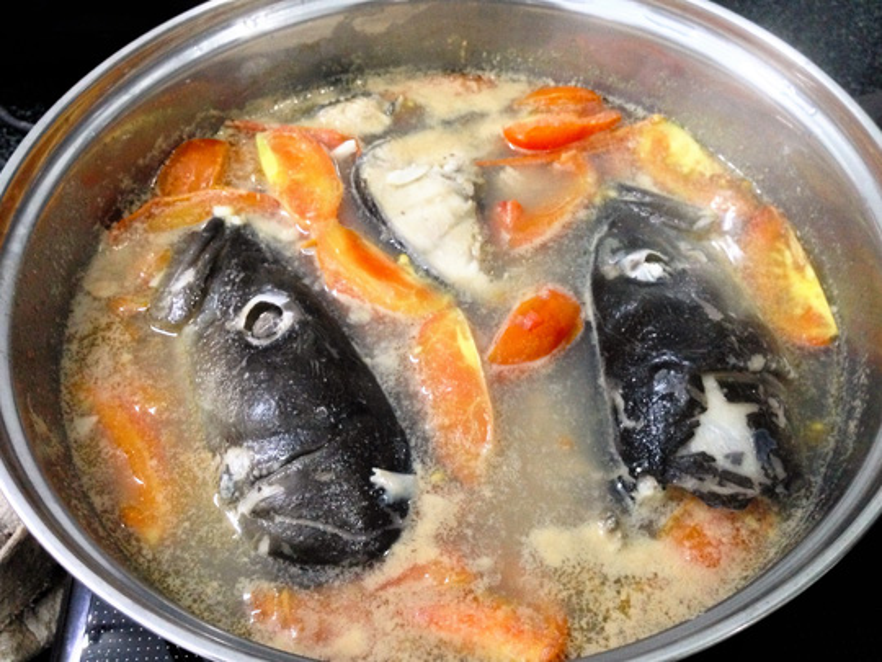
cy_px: 331
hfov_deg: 55.4
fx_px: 841
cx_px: 441
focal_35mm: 33
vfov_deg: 42.9
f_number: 2.4
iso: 500
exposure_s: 1/15
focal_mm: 4.12
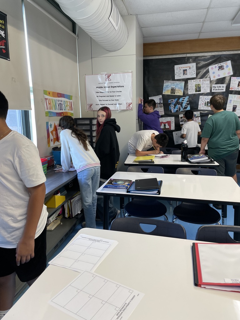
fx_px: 240
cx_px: 120
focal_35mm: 26
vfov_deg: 67.3
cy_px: 160
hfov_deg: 53.1
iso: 125
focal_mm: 4.2
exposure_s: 1/120
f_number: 1.6
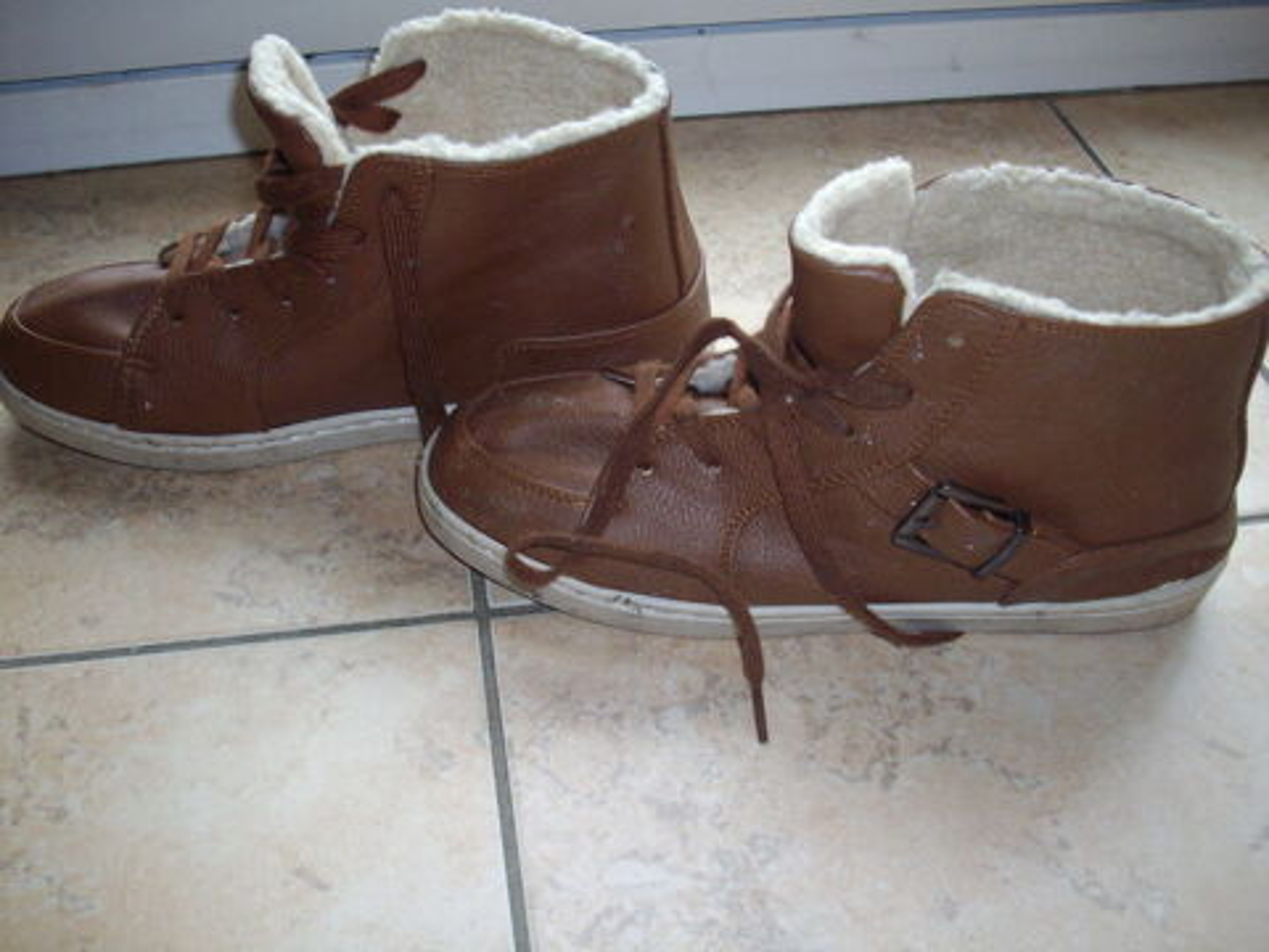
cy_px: 476
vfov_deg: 38.7
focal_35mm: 37
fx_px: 1356
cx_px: 634
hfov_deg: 50.1
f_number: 2.8
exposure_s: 1/50
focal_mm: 6.2
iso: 160
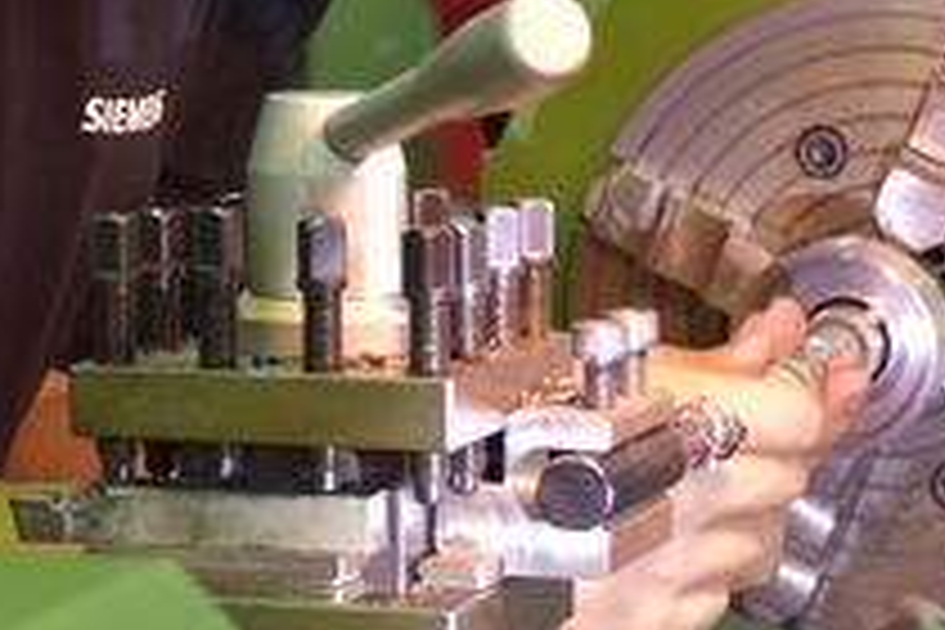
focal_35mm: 163
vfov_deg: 8.4
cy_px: 320
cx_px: 598
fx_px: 4278
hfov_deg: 12.6
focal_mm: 38
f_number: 4.2
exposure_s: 1/80
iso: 800
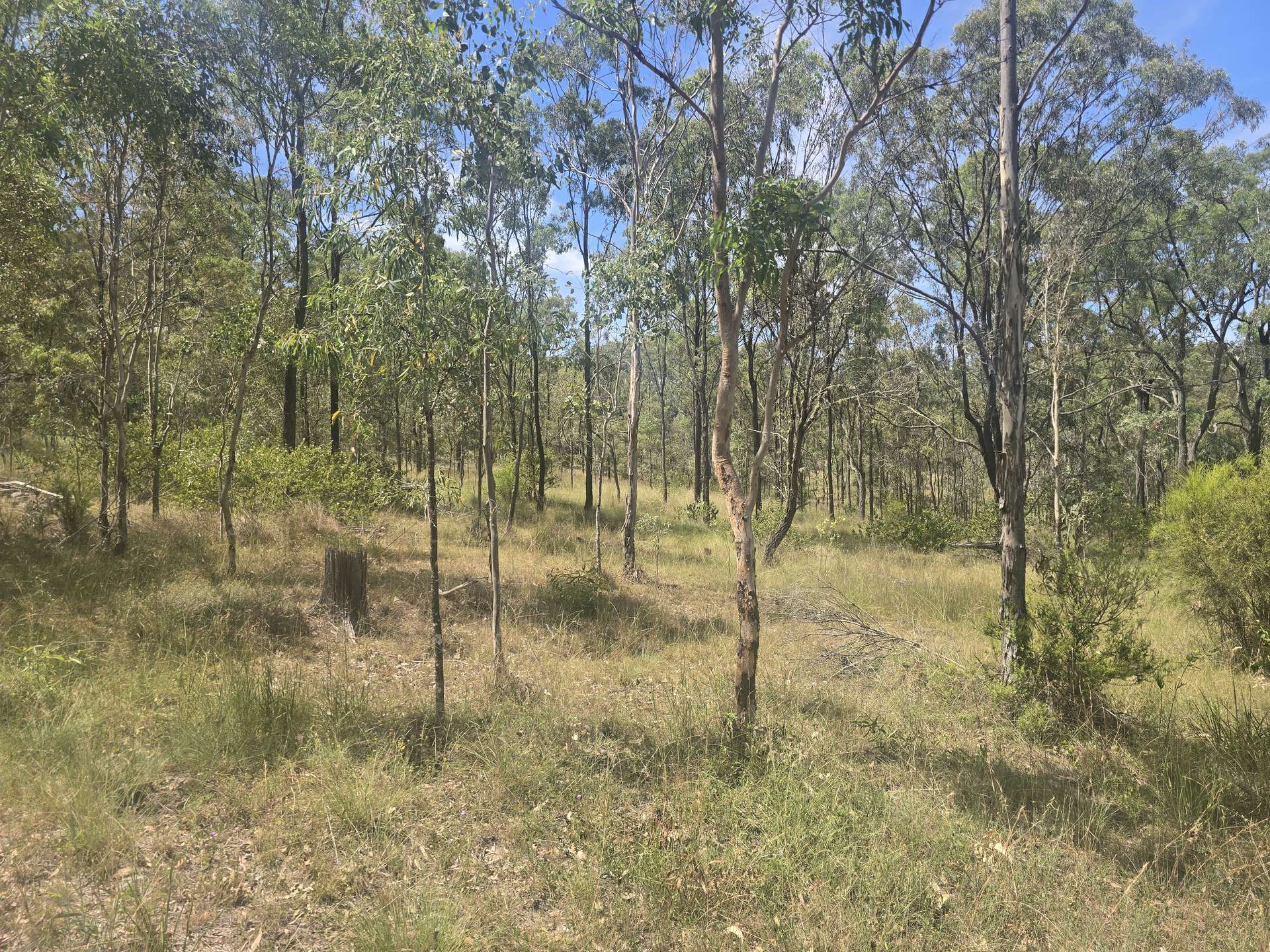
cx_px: 635
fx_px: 844
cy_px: 476
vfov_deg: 58.9
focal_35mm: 23
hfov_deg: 73.9
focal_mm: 6.3
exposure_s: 1/338
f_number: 1.7
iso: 12
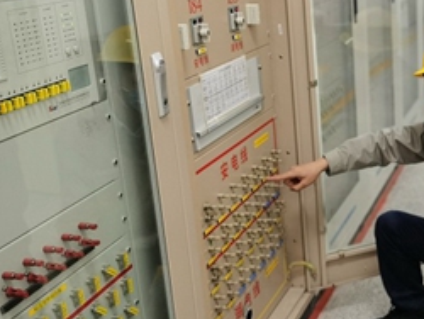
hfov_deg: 32.8
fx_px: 662
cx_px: 419
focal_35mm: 54
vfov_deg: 27.0
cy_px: 120
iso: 250
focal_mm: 5.56
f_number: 1.6
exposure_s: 1/48.7
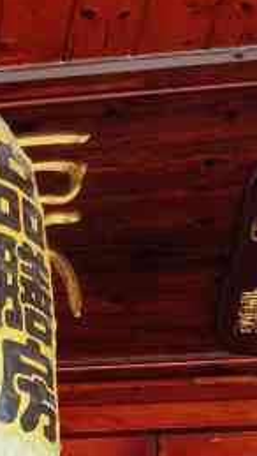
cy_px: 756
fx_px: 1282
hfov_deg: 10.2
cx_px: -324
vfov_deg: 17.4
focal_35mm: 106
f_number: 1.9
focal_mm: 6.71
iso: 50
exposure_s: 1/175
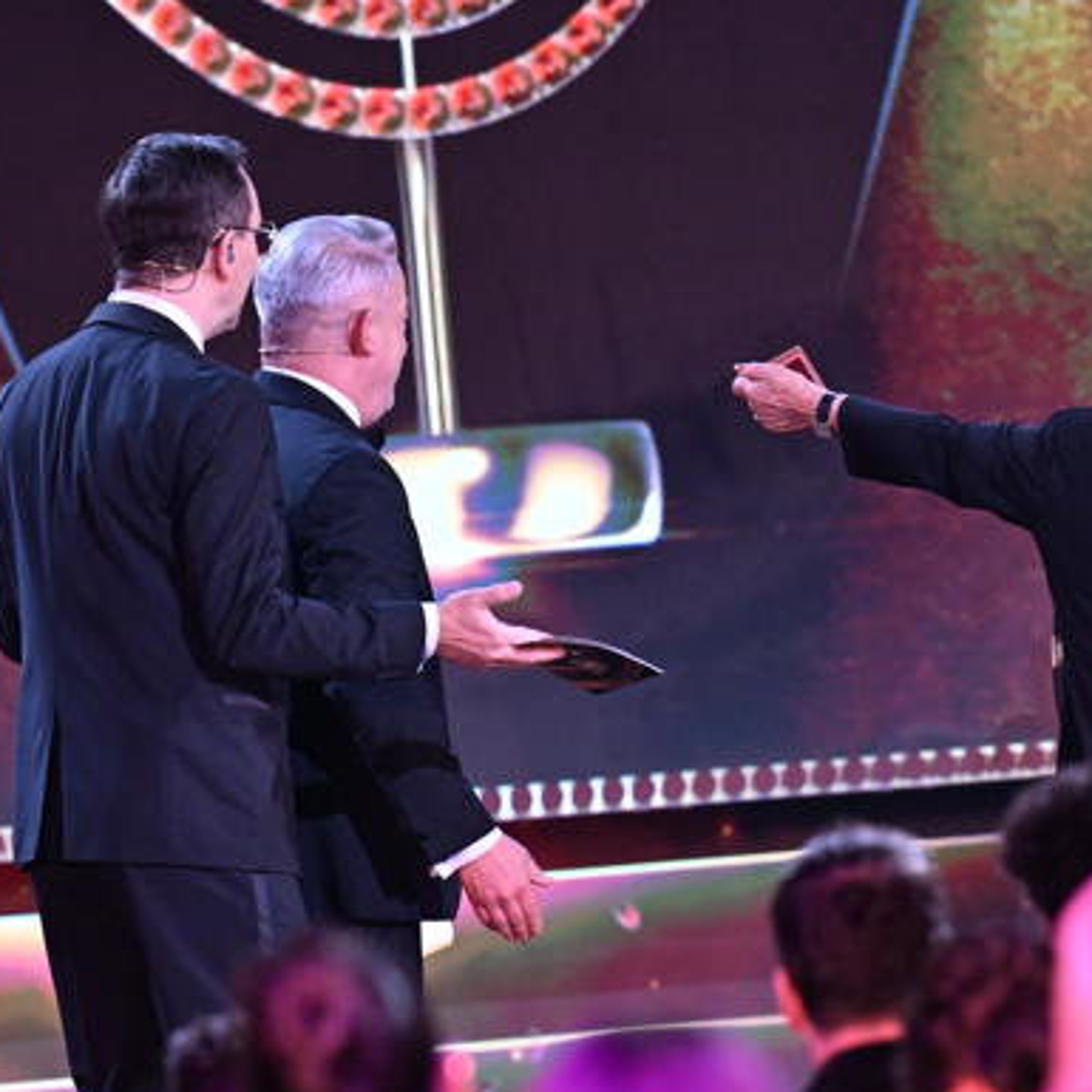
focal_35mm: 411
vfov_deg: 4.3
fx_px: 14669
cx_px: 896
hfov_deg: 4.3
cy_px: 581
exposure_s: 1/125
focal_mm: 180
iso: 3200
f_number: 3.5
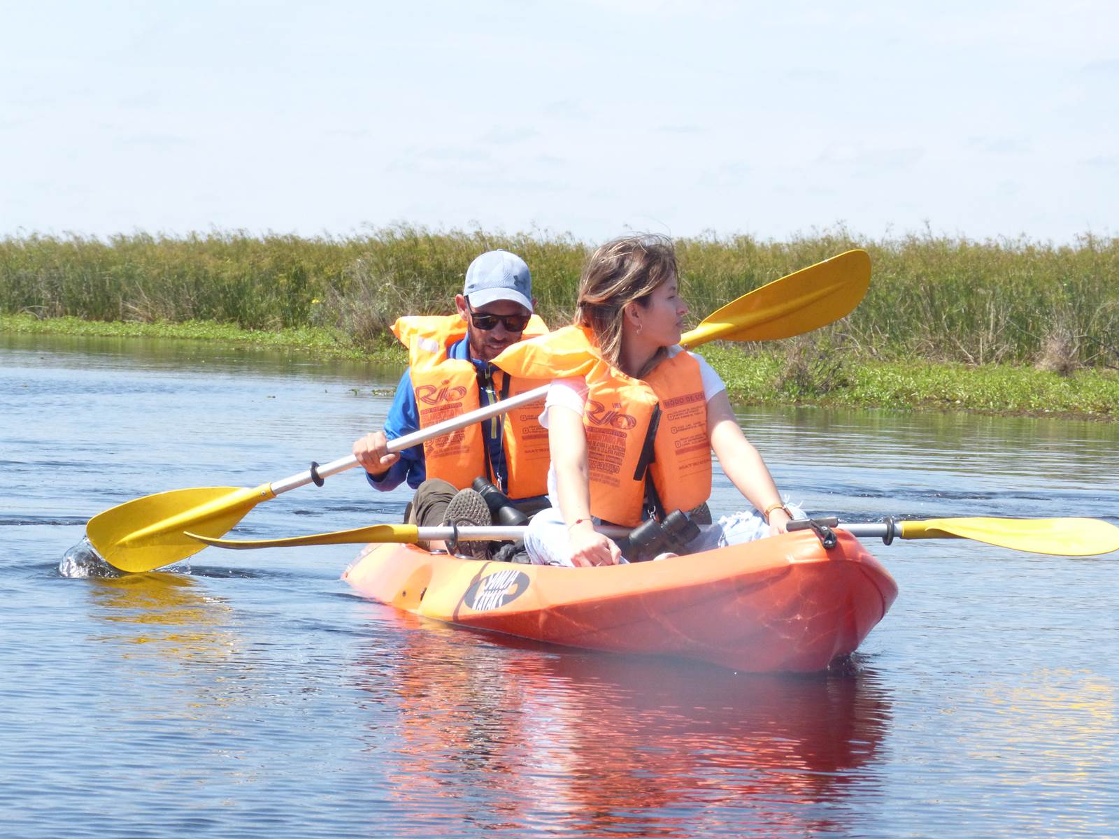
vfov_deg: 11.6
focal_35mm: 128
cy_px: 420
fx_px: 4138
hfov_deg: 15.4
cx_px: 560
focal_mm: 23.1
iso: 400
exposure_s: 1/1600
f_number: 4.5
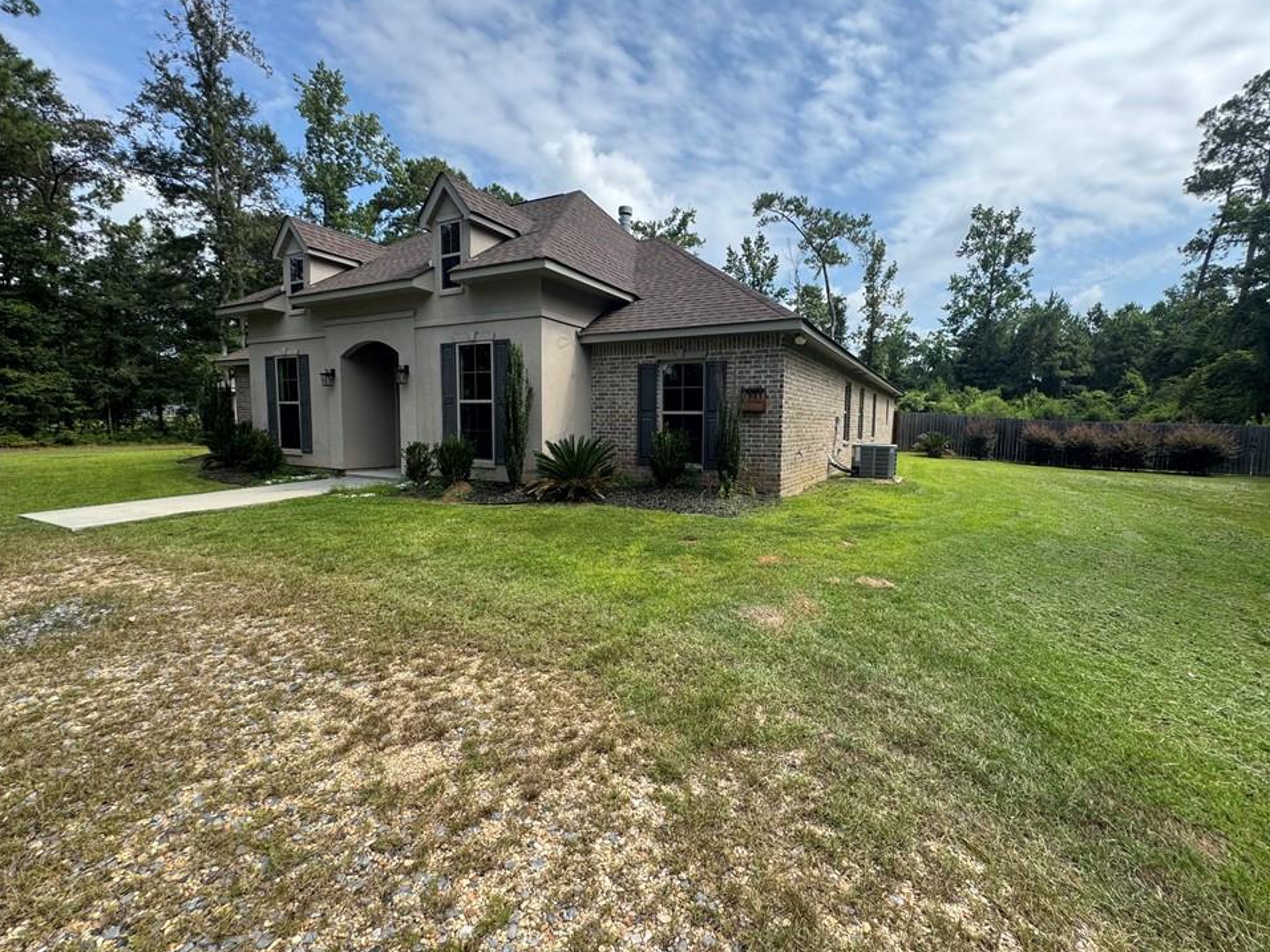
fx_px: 550
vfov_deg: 81.7
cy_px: 471
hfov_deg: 98.0
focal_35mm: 15
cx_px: 676
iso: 50
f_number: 2.2
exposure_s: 1/749
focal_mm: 2.22
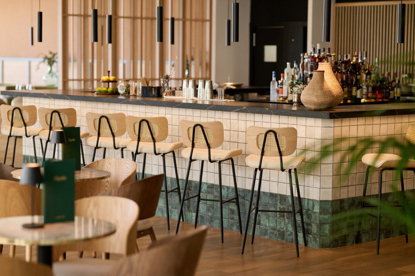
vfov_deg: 16.1
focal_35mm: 85
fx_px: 980
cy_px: 138
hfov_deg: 23.9
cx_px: 208
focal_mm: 85
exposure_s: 1/320
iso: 200
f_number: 2
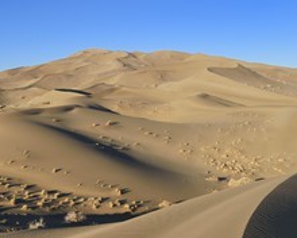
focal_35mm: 43
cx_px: 120
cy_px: 166
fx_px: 378
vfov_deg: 34.4
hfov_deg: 42.7
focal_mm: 24
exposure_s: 1/200
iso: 200
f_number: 11
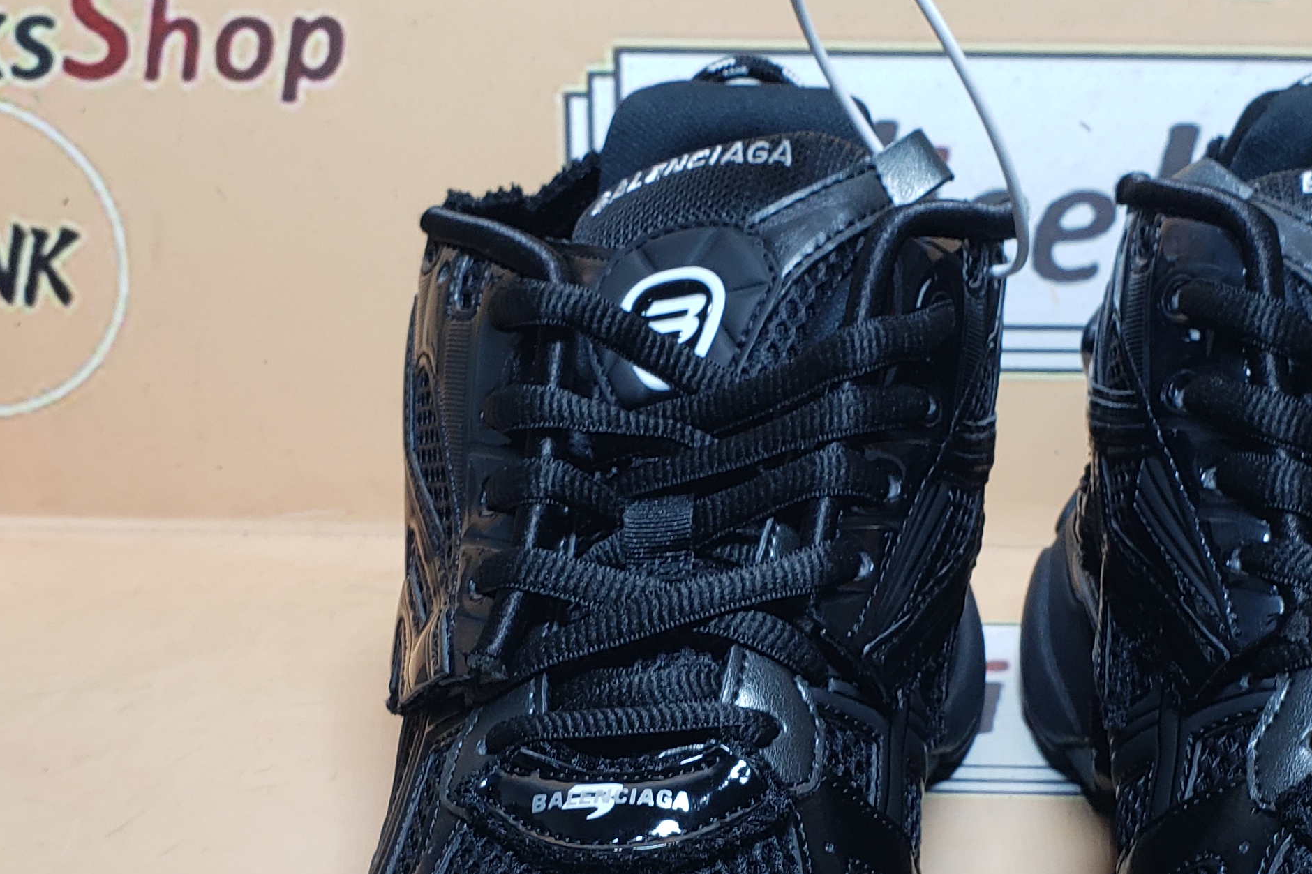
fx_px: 2113
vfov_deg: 22.9
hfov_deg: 34.4
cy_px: 739
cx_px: 764
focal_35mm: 58
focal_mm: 4.3
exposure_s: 1/165
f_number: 2.4
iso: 50
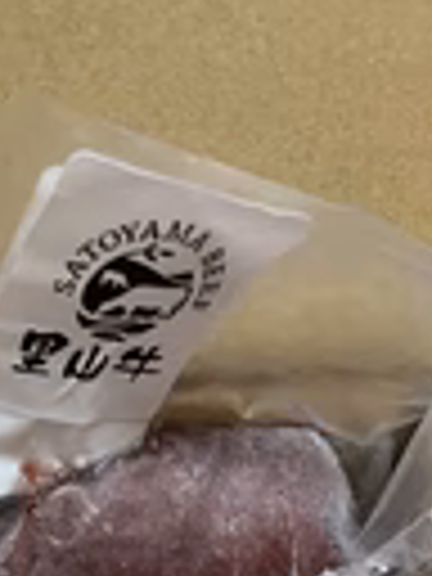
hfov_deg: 16.8
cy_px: 886
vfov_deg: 20.4
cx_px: -189
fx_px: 1348
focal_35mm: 81
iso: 160
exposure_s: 1/59
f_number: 1.6
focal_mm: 5.1
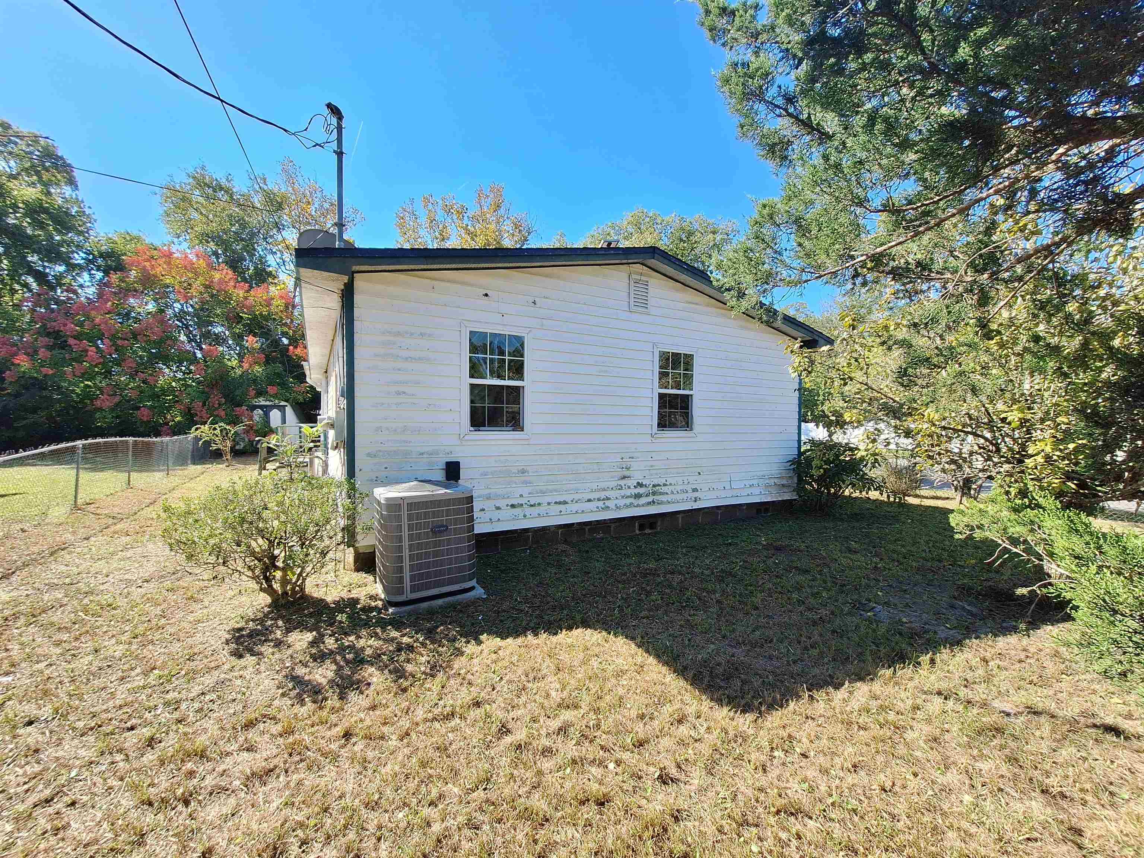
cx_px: 572
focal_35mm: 13
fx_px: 430
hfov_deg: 106.2
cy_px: 429
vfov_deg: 89.9
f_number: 2.2
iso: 40
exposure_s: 1/1153
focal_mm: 1.74
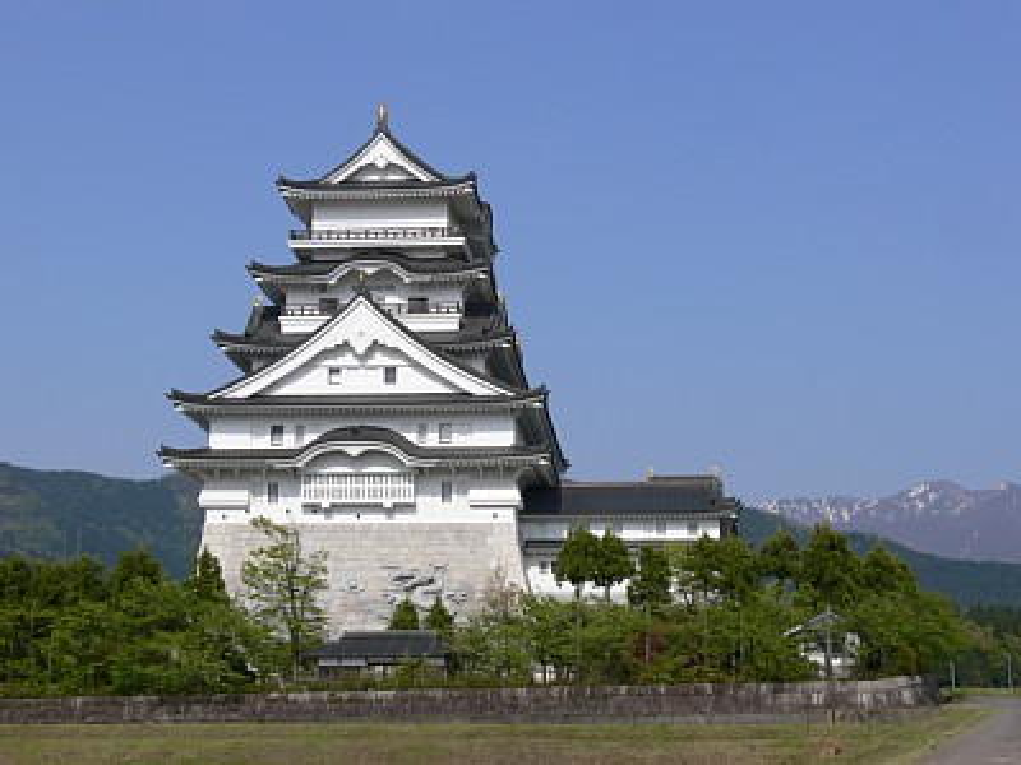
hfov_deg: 34.3
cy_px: 382
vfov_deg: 26.1
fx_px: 1652
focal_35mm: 56
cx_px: 510
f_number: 5.6
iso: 80
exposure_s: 1/500
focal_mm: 11.9
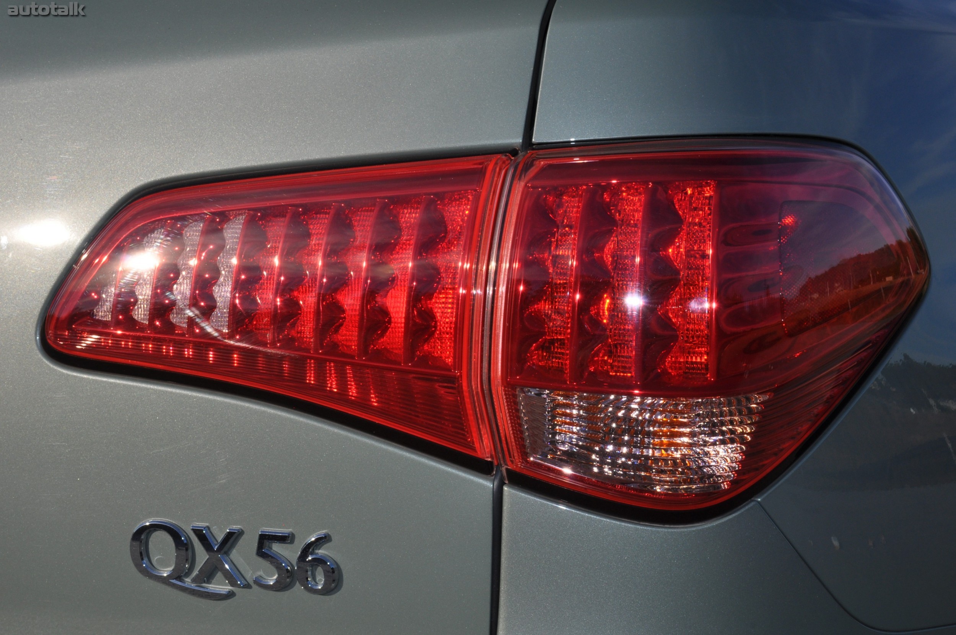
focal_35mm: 60
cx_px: 478
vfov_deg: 22.6
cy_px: 318
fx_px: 1592
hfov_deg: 33.4
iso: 200
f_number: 18
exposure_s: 1/200
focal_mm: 40
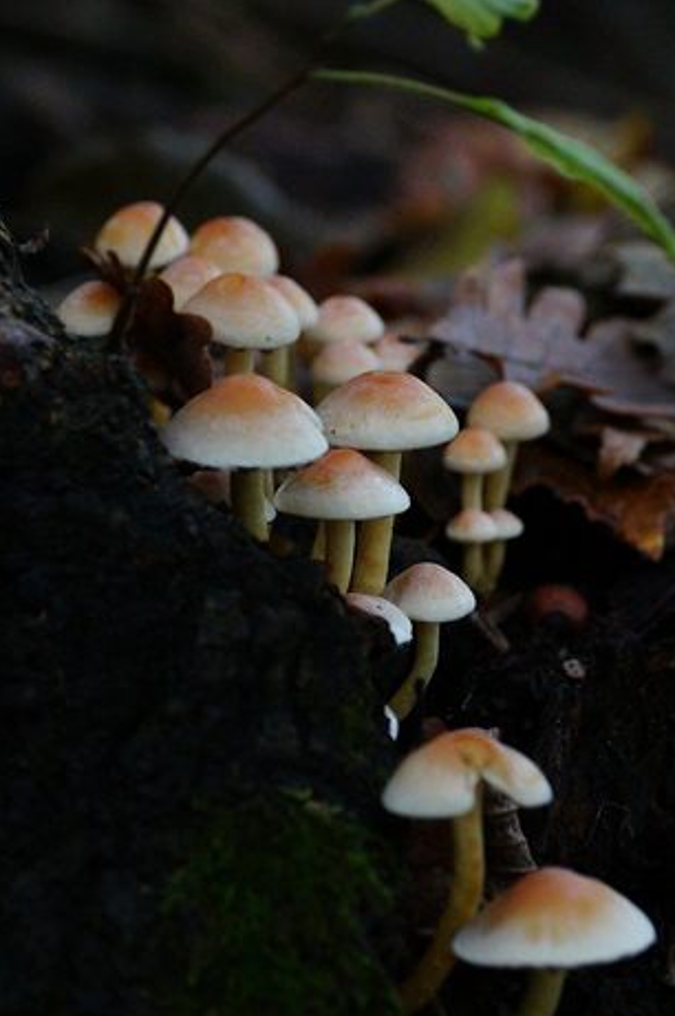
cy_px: 485
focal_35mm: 293
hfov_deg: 4.7
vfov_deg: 7.0
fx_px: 8265
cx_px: 400
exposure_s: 1/500
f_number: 5
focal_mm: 150
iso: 3200
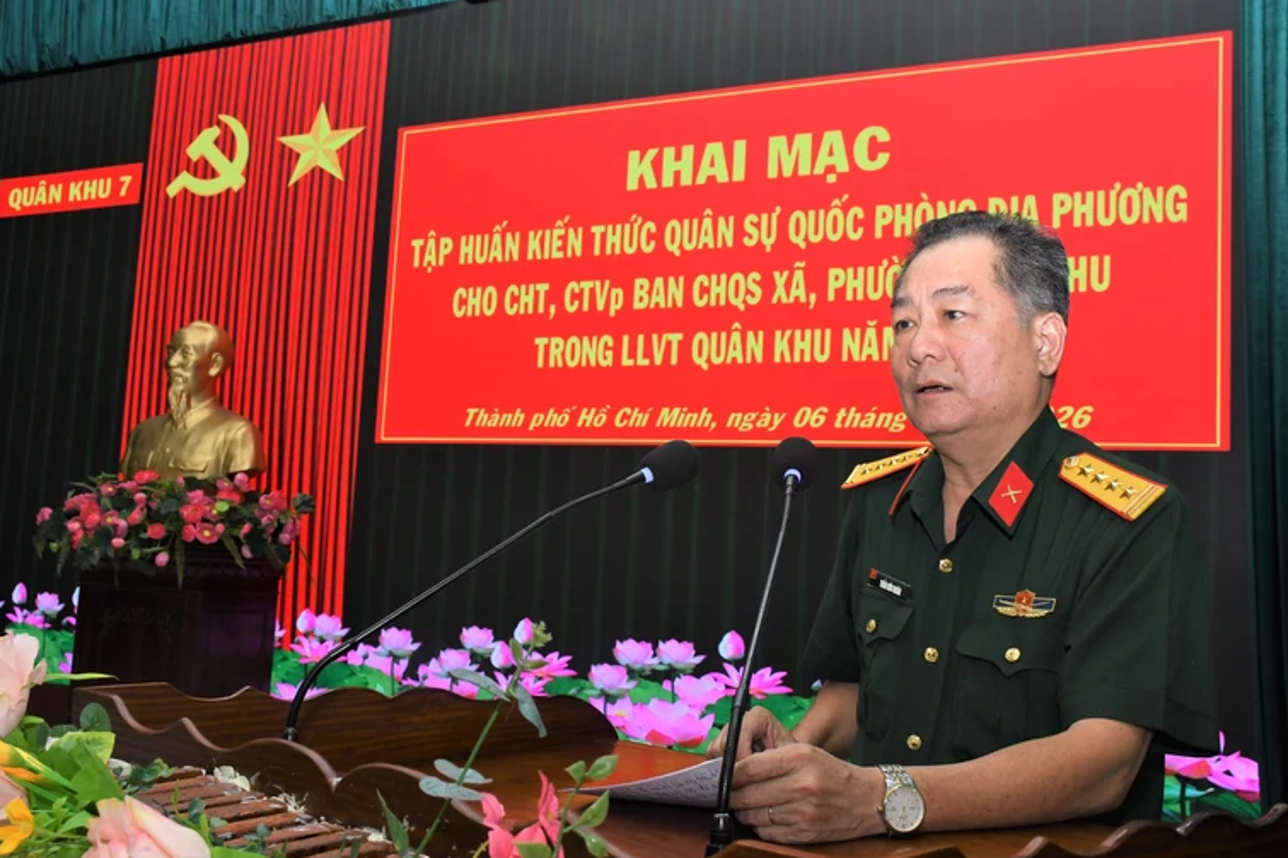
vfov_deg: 36.9
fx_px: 1288
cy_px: 434
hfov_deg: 53.1
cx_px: 680
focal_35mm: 36
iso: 1000
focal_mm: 23
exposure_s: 1/100
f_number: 10
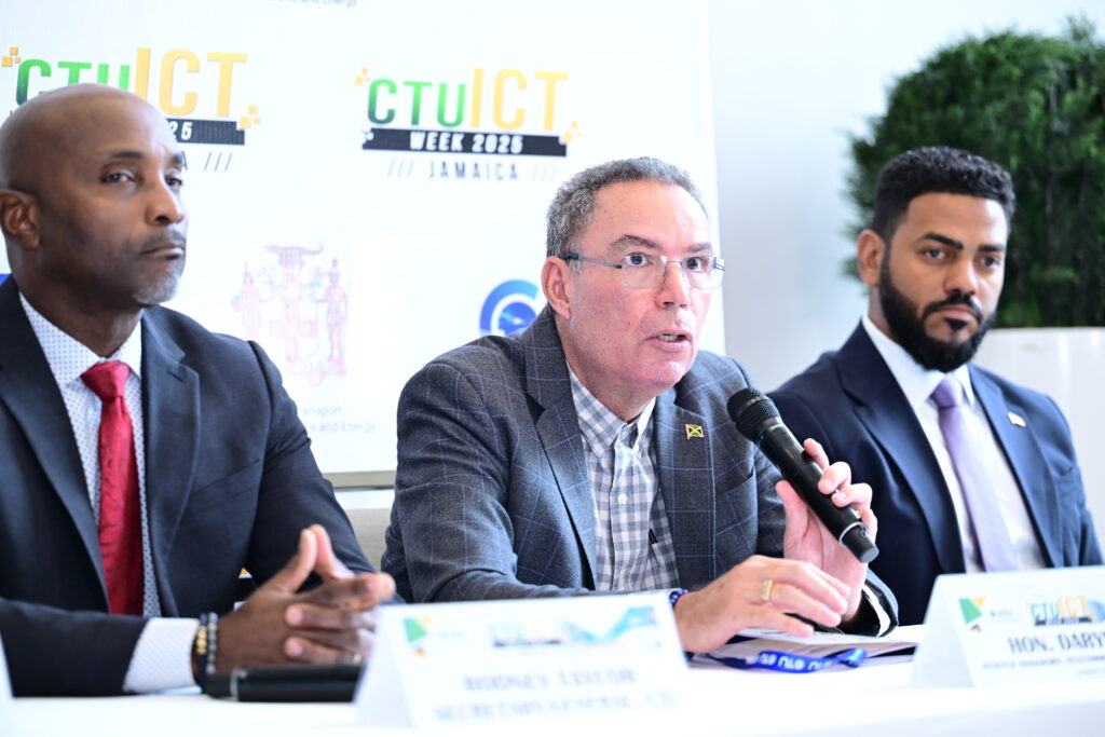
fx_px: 3223
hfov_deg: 19.5
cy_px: 368
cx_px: 552
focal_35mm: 105
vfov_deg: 13.0
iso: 1000
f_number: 2.8
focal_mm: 105
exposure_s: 1/160
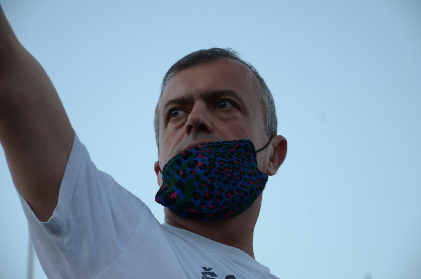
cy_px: 140
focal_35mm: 138
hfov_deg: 14.9
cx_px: 210
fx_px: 1610
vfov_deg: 9.9
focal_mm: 92
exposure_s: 1/125
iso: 400
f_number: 5.6
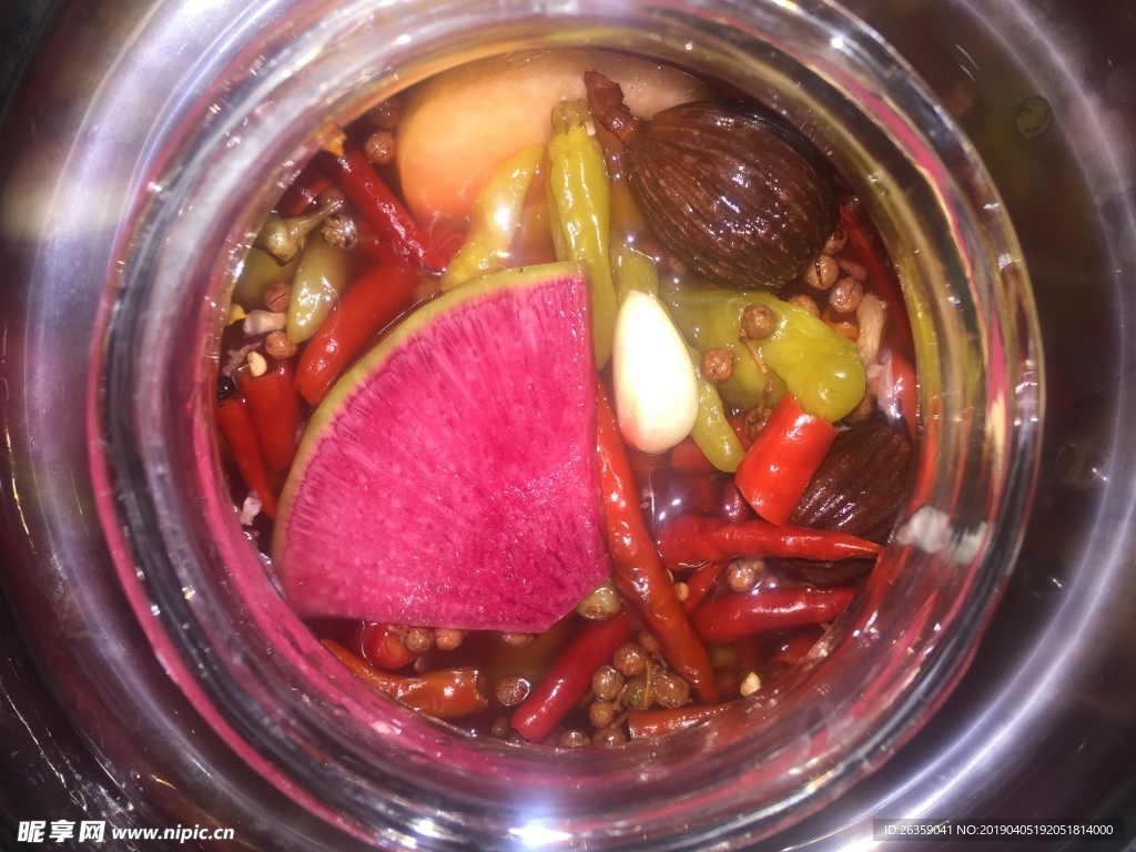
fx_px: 952
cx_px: 568
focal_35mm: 29
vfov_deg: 48.2
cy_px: 426
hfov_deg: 61.7
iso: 32
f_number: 2.2
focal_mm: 4.15
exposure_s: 1/65
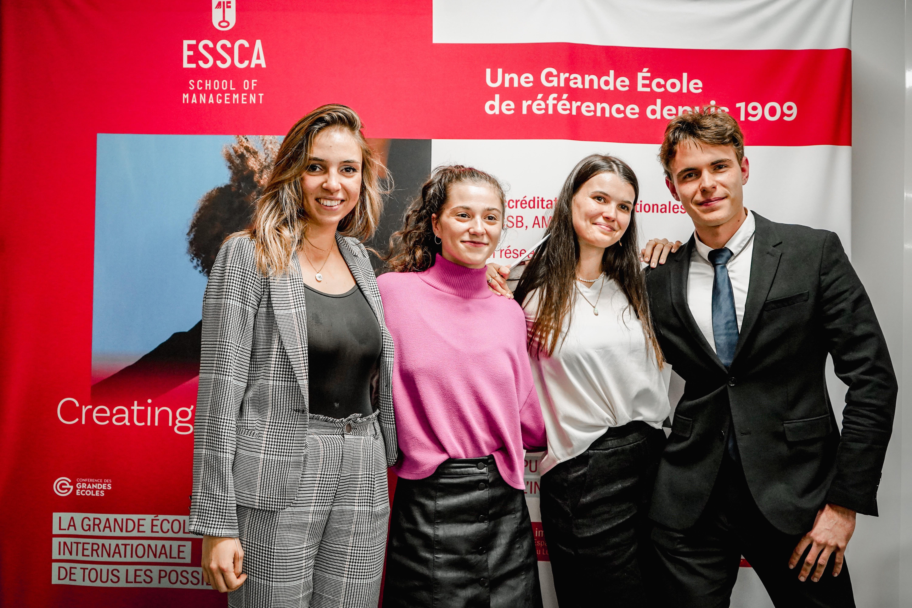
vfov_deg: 33.4
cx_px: 456
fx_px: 1013
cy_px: 304
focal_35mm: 40
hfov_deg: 48.5
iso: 3200
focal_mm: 40
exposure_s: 1/125
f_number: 4
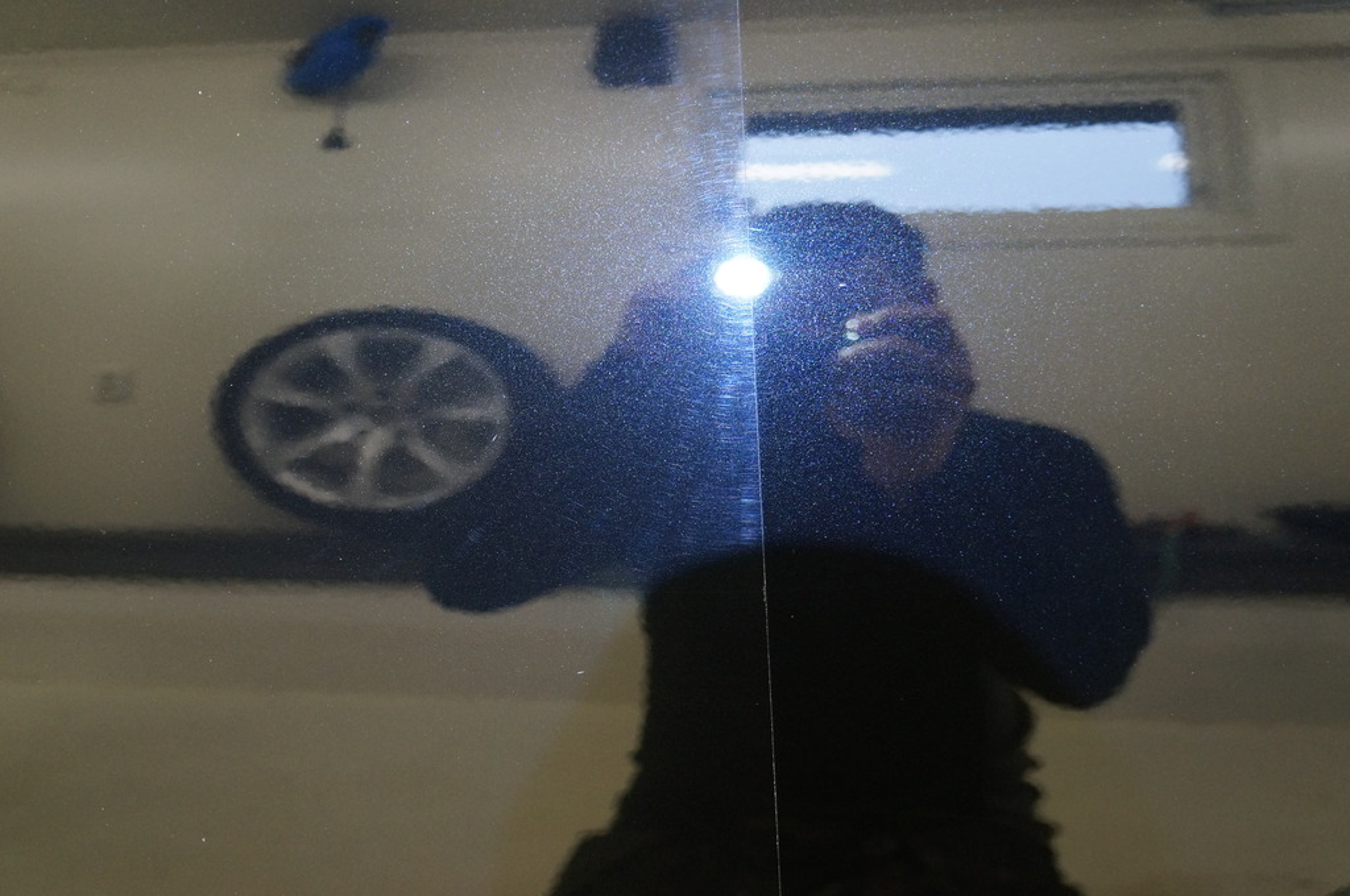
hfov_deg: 59.6
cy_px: 448
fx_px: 1180
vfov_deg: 41.6
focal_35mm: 32
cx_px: 675
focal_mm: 21
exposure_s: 1/60
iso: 1250
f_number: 4
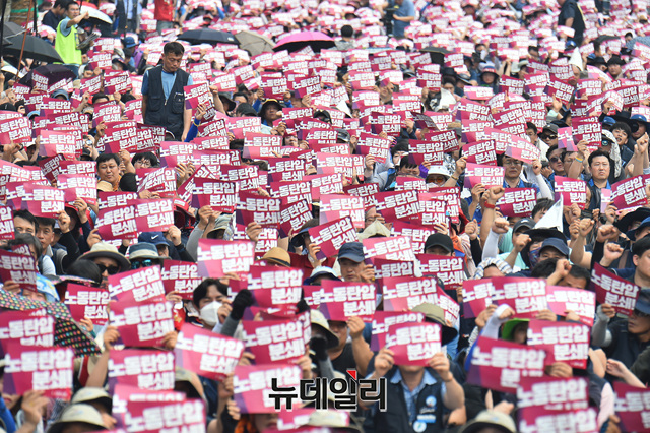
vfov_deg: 3.7
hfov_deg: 5.6
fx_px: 6677
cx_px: 325
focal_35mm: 370
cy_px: 216
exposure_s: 1/200
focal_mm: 370
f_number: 9
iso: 250
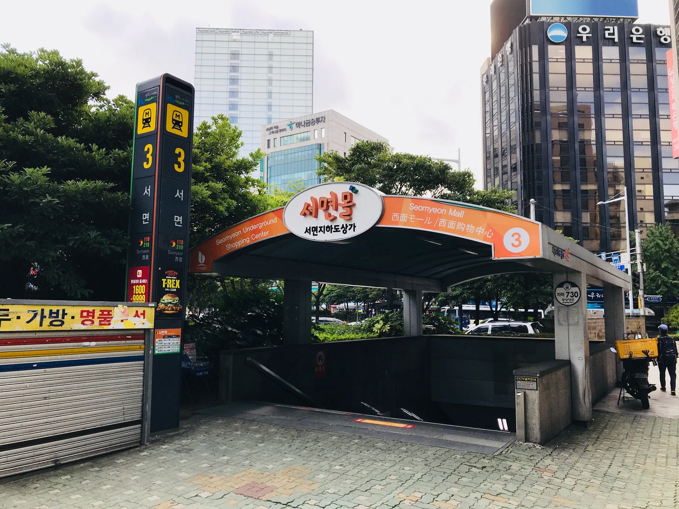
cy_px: 254
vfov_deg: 49.7
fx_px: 549
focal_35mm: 28
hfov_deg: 63.4
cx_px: 340
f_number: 1.8
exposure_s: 1/532
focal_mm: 3.99
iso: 20
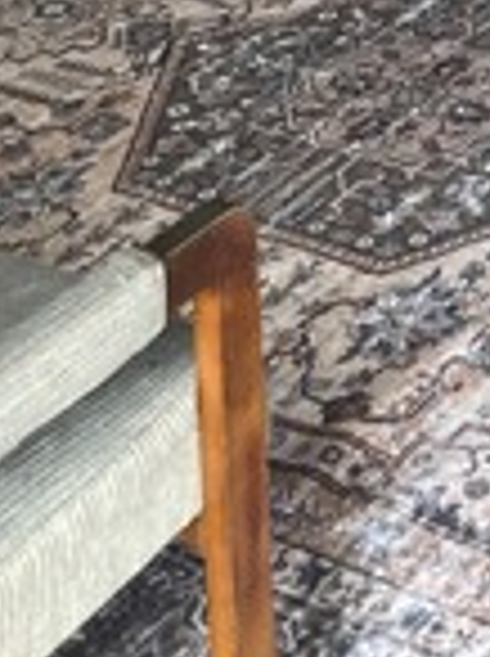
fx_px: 1798
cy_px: -457
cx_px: 638
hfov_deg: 14.8
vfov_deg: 17.5
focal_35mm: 95
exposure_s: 1/102
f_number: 1.6
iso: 125
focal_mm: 5.1
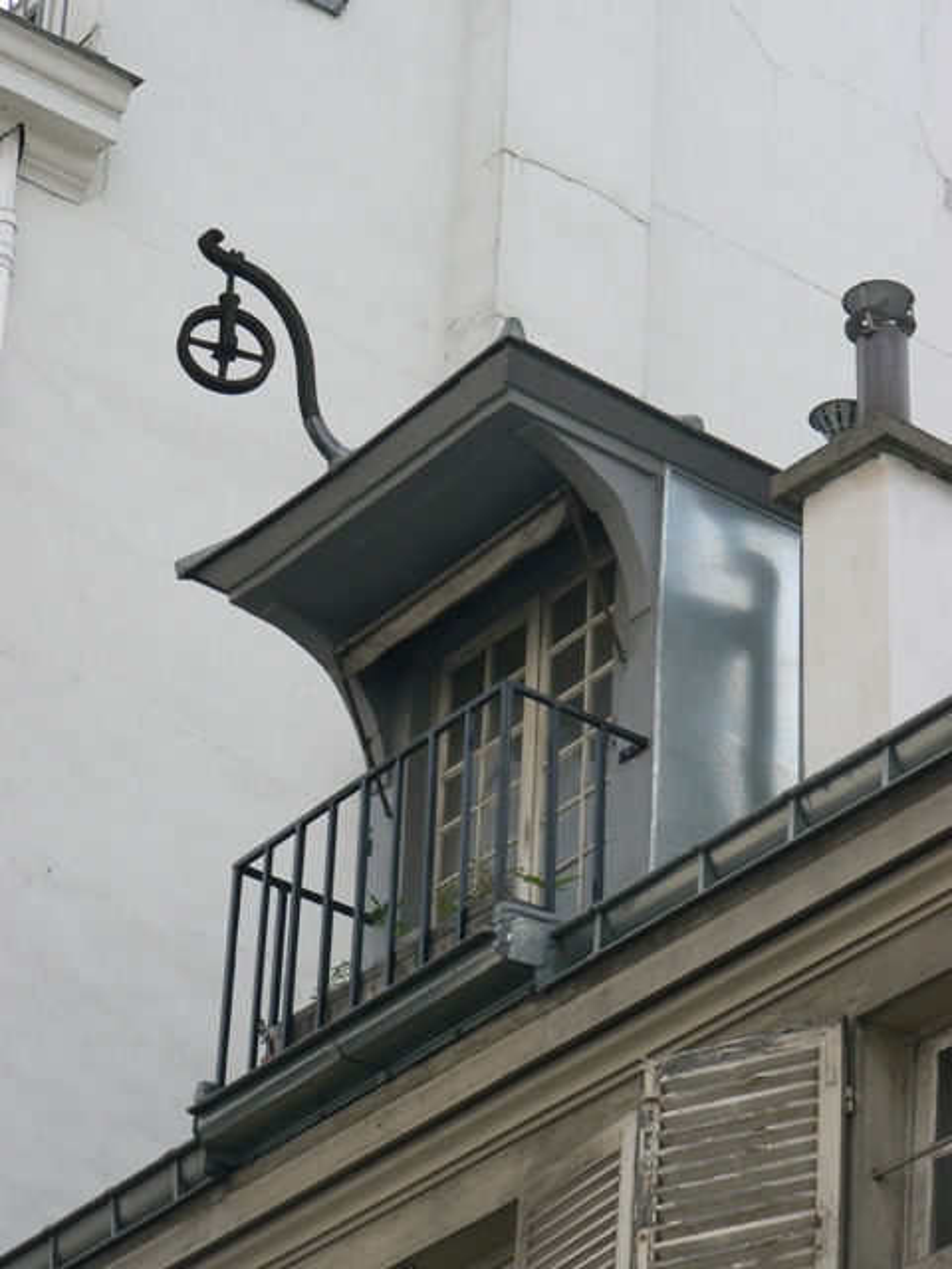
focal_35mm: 127
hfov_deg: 11.7
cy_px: 634
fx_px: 4657
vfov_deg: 15.5
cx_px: 476
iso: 80
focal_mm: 21.2
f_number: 5.6
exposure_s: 1/250
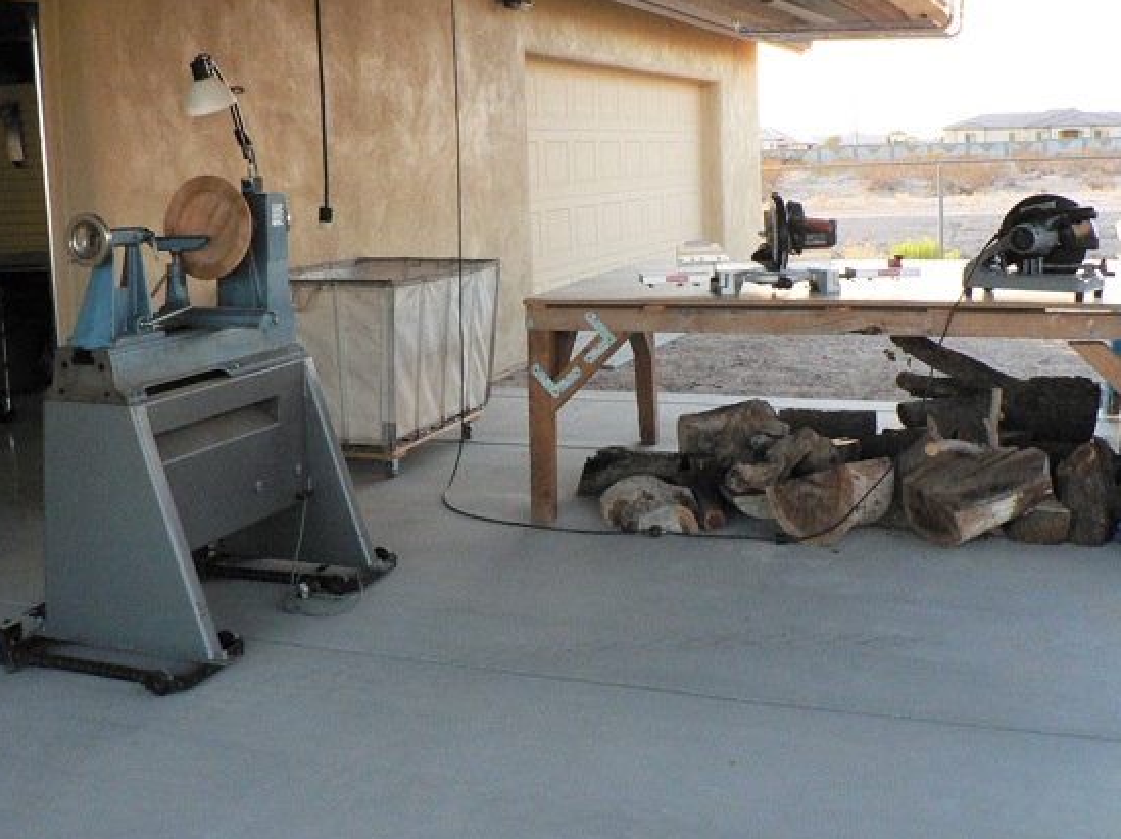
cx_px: 568
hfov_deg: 44.8
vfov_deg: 34.2
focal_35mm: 42
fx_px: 1359
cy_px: 355
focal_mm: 6
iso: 400
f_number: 4
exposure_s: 1/160
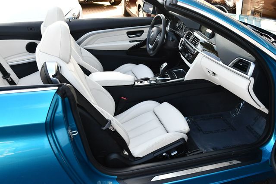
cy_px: 92
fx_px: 276
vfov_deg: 36.9
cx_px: 138
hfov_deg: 53.1
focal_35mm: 36
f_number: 4.5
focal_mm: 18
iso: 400
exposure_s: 1/250
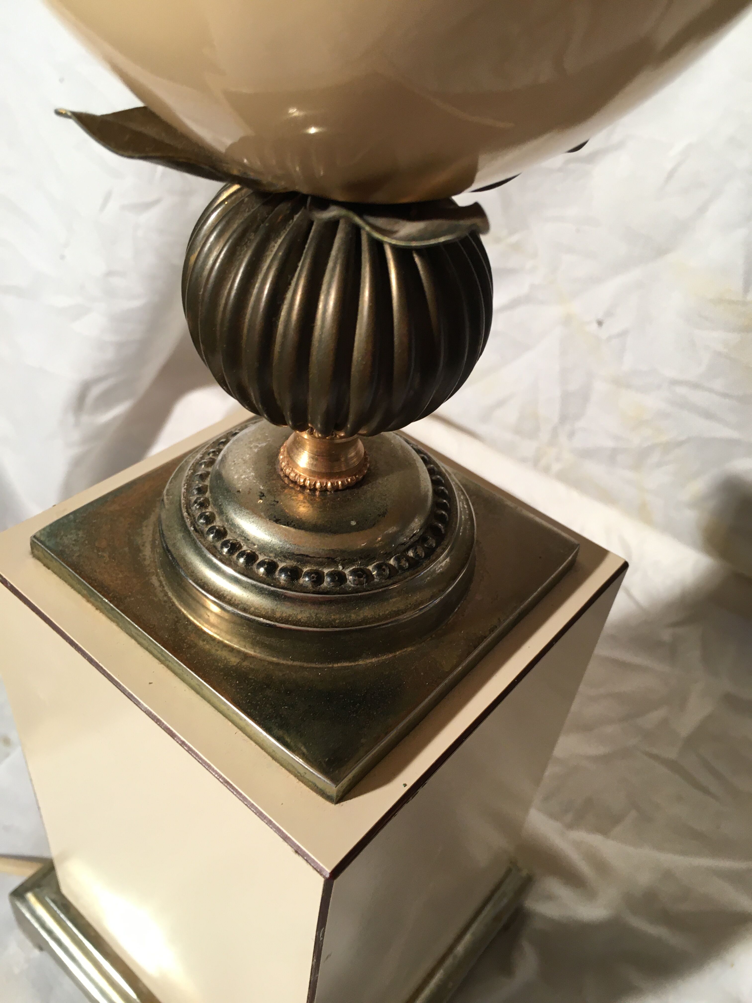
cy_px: 502
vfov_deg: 61.7
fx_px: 840
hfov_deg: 48.2
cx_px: 376
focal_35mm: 29
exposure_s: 1/33
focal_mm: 4.15
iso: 50
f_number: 2.2
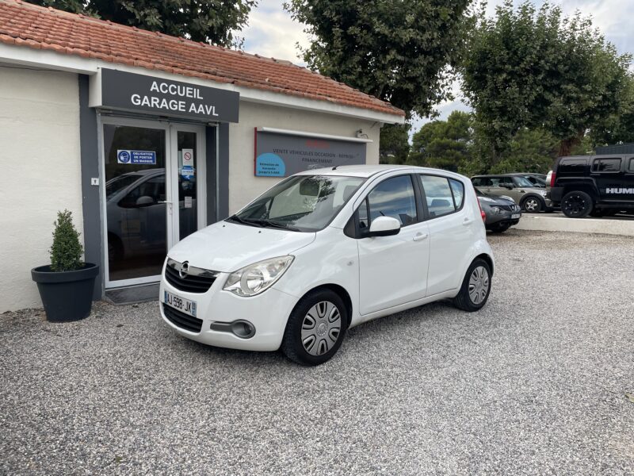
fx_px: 476
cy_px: 238
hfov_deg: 67.3
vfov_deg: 53.1
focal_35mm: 26
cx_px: 317
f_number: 1.6
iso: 32
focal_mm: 4.2
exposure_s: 1/535
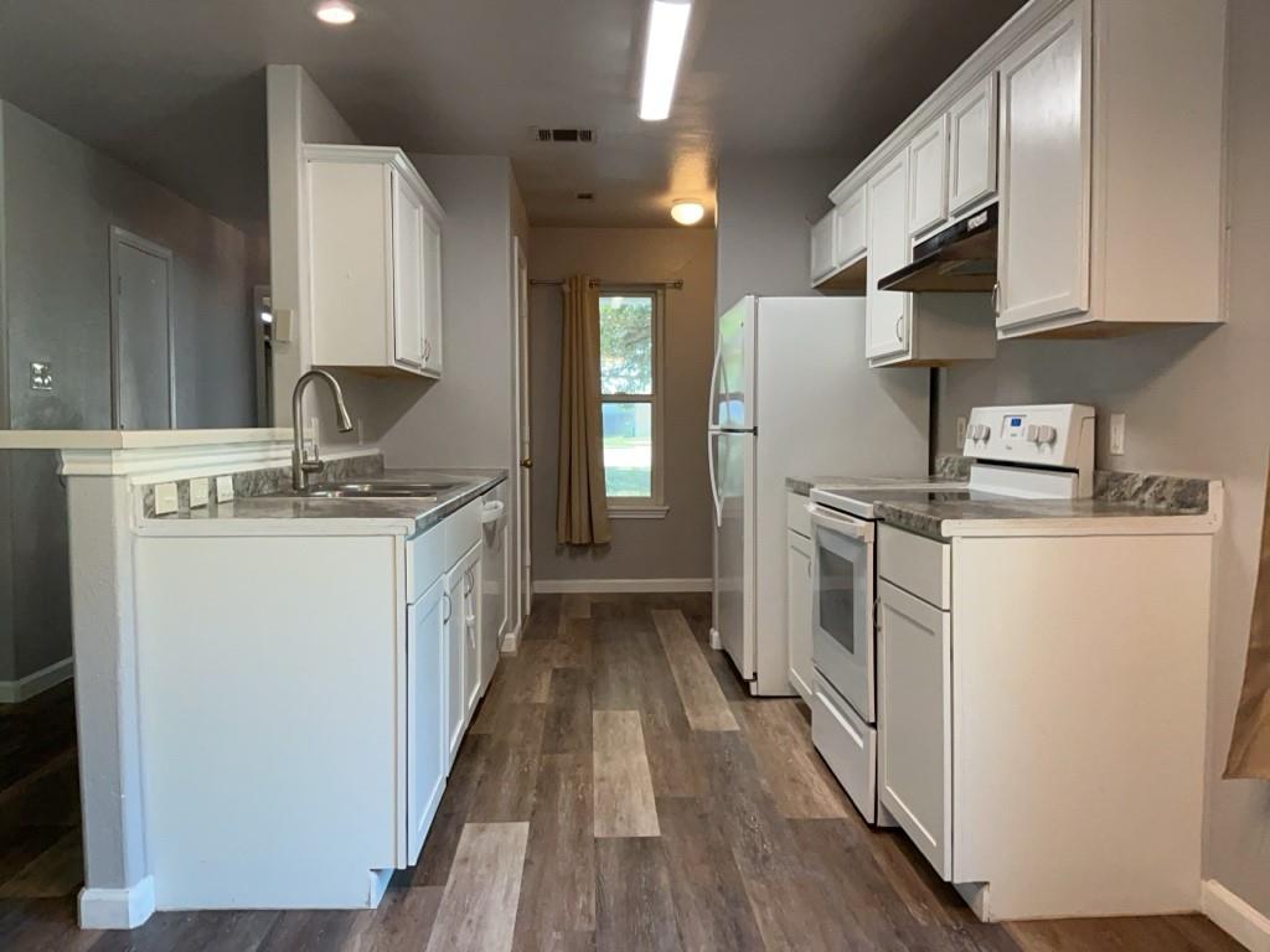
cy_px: 476
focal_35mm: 27
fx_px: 991
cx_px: 635
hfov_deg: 65.3
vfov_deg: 51.4
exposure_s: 1/120
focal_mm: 3
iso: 125
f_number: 1.8
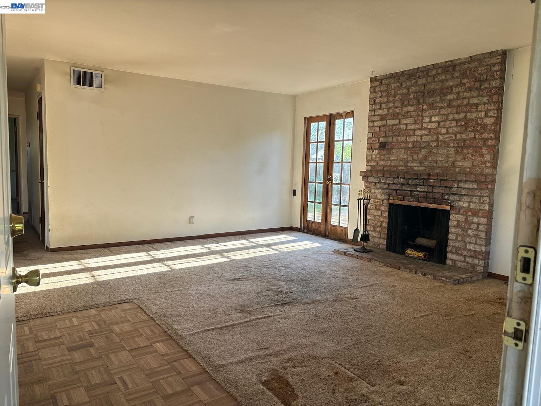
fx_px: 406
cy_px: 203
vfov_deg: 53.1
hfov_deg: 67.3
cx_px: 270
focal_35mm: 26
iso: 40
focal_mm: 5.96
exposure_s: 1/135
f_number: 1.6
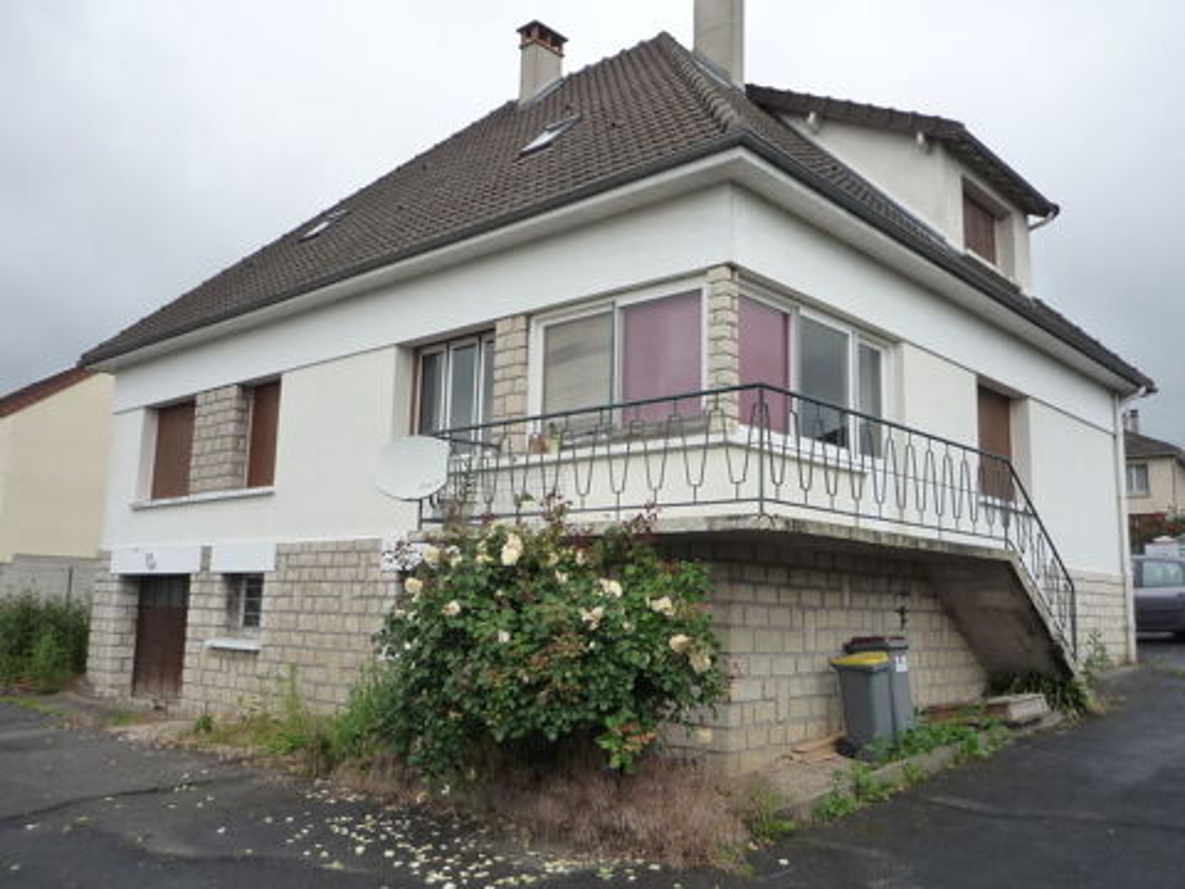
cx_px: 592
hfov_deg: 60.0
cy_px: 444
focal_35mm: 30
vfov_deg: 46.8
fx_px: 1027
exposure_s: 1/500
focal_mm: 4.4
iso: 160
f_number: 4
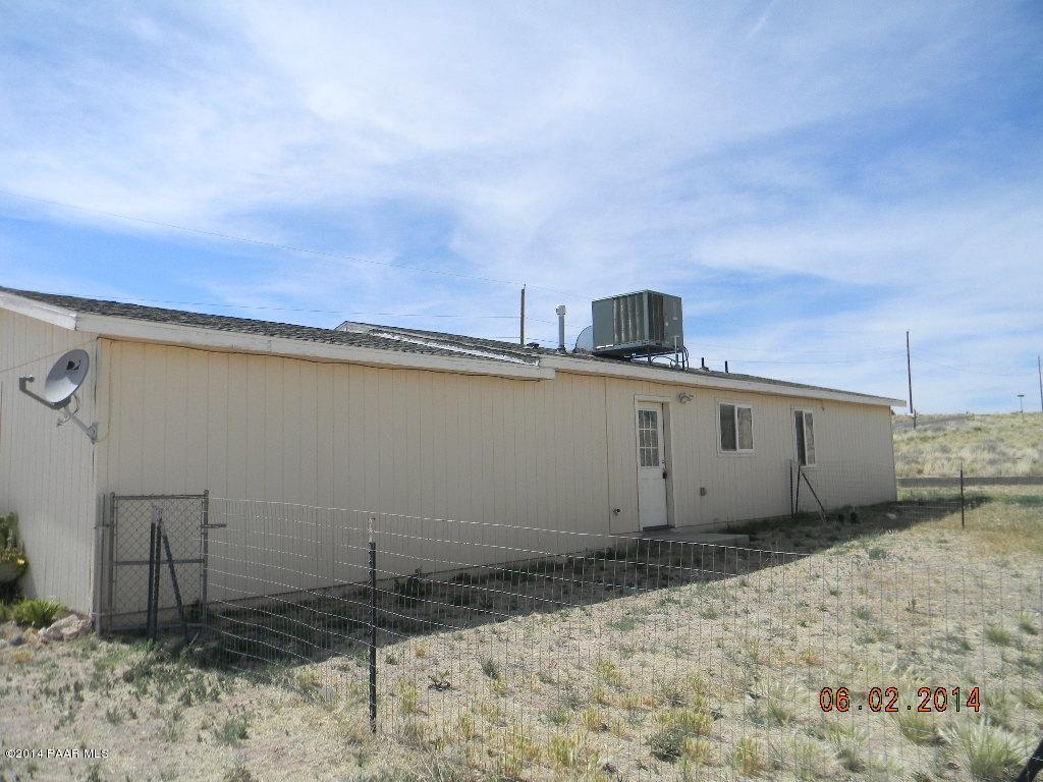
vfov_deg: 49.7
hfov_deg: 63.4
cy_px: 391
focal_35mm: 28
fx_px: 844
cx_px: 522
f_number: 7
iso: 80
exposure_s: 1/280
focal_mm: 5
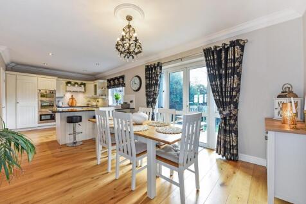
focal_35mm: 14
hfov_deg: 104.3
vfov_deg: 81.2
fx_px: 119
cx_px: 153
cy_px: 102
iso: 400
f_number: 7.1
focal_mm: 14
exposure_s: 1/25
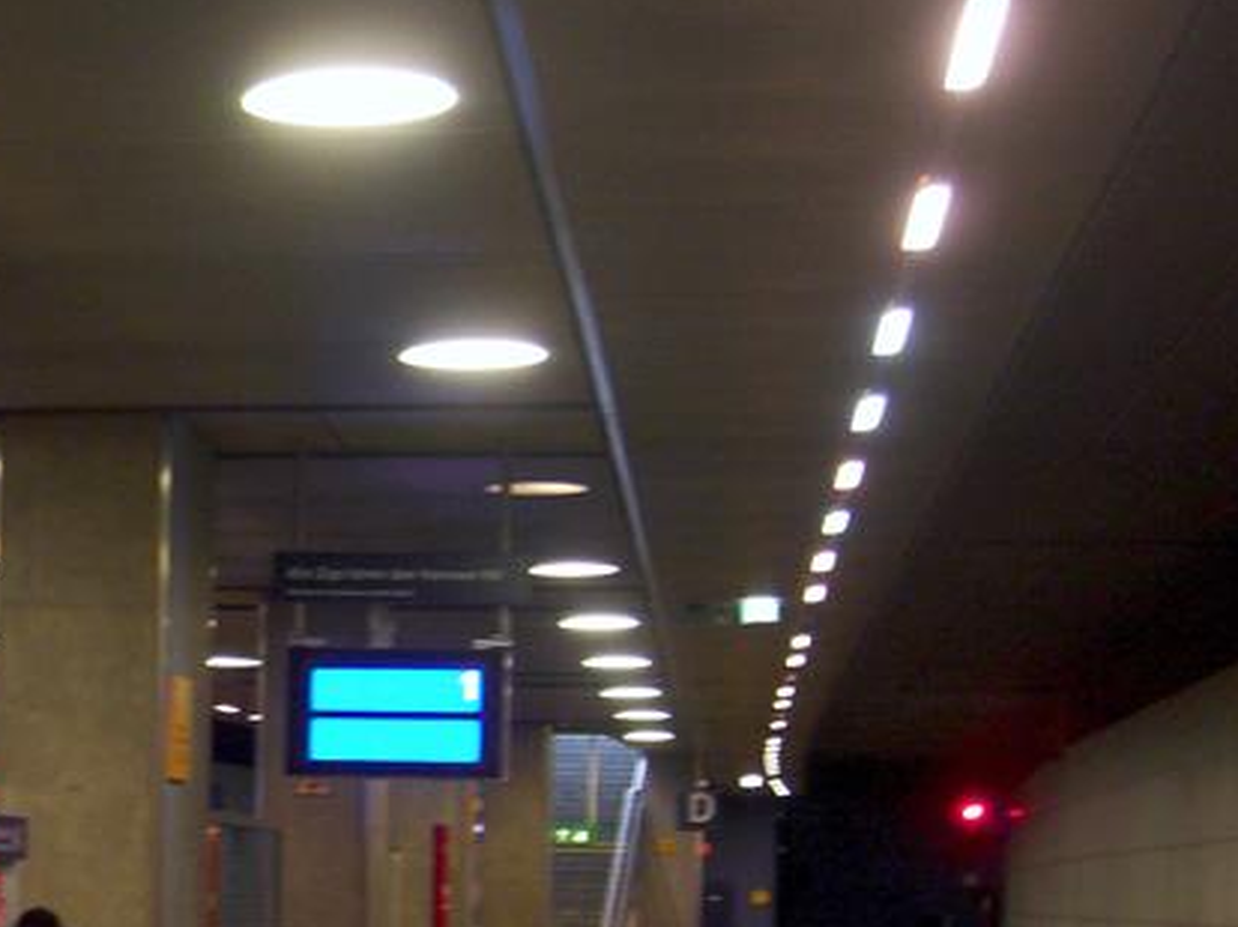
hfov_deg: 19.8
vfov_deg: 15.4
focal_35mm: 94
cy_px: 939
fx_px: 3360
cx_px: -185
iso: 200
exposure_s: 1/10
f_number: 2.8
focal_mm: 7.9
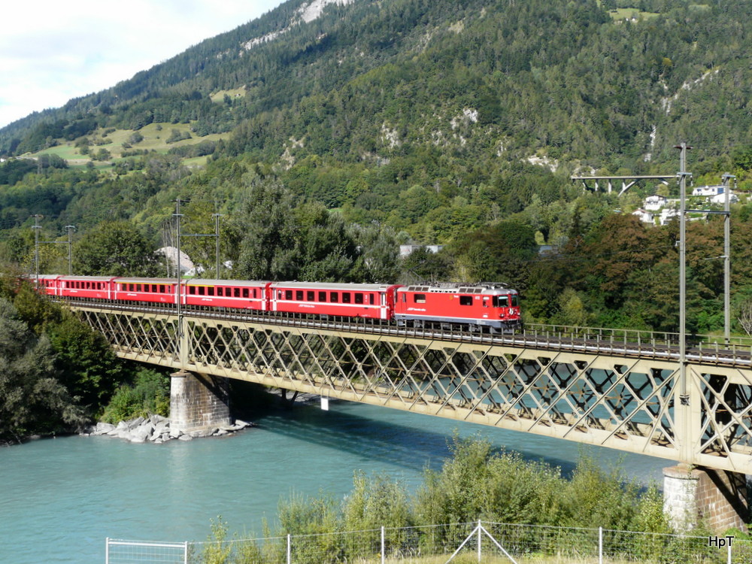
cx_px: 376
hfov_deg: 44.8
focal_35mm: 42
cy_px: 282
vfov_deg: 34.3
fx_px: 912
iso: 100
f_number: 5
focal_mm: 6.8
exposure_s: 1/250
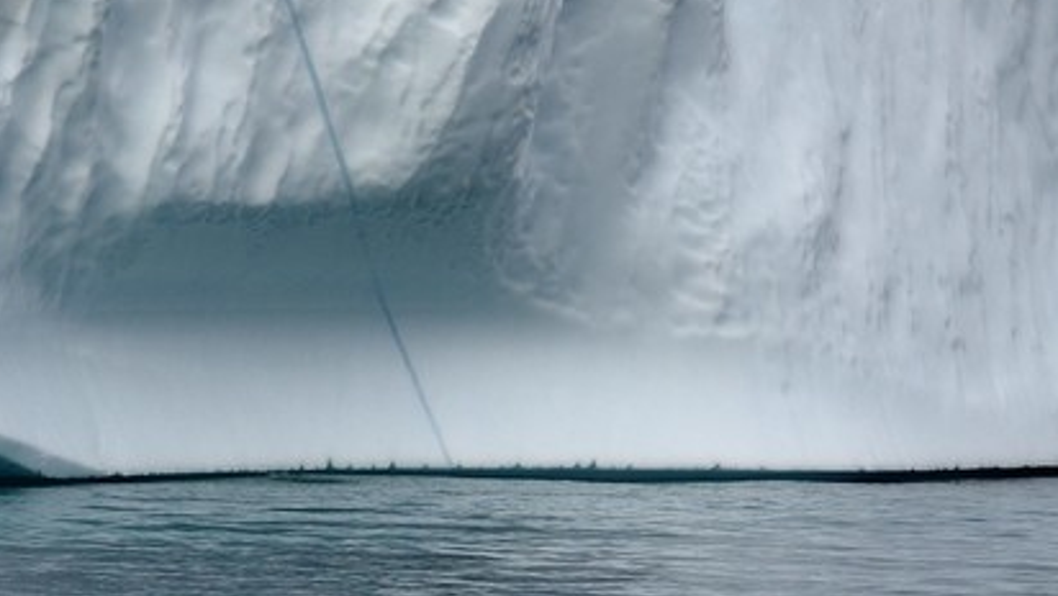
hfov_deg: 2.6
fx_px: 22814
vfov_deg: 1.5
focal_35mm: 813
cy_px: -501
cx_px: -924
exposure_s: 1/250
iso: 400
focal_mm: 200
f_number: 13
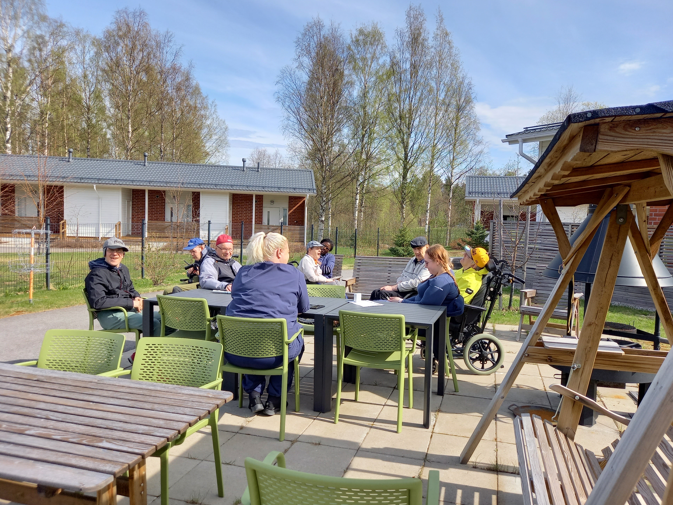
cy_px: 252
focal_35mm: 26
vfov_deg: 53.1
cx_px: 340
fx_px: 506
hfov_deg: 67.3
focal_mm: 4.65
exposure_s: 1/537
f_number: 1.8
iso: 50
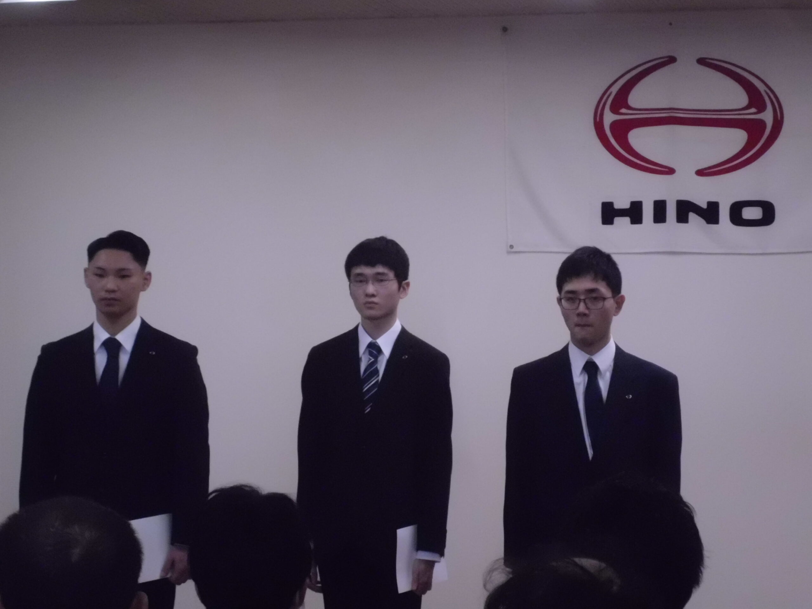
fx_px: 2369
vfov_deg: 14.6
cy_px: 304
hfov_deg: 19.4
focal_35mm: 101
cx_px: 406
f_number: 5.4
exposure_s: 1/100
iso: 800
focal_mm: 17.8
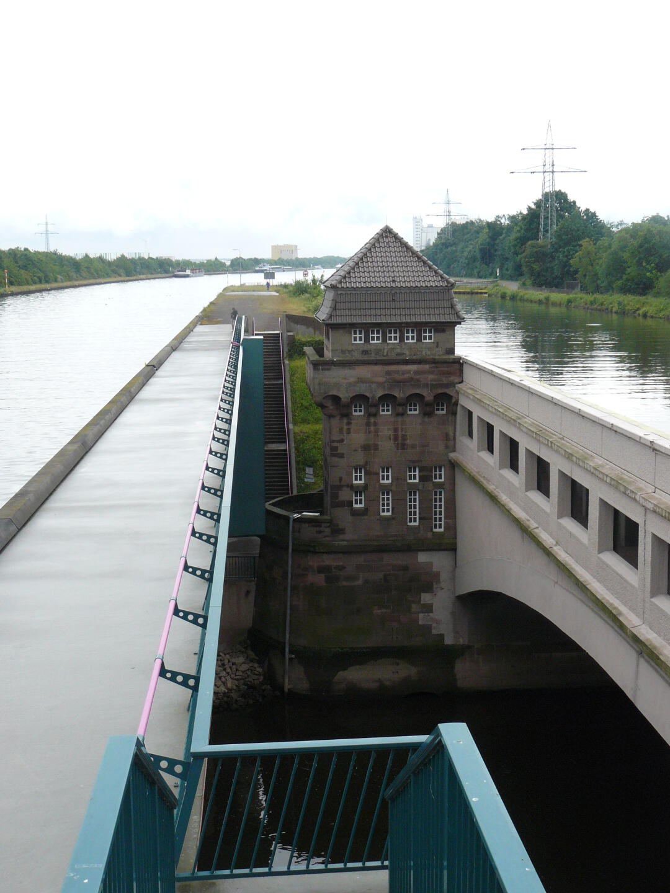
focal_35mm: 47
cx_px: 335
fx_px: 1213
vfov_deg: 40.4
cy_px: 446
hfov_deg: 30.9
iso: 200
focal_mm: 7.9
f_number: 5
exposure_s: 1/200
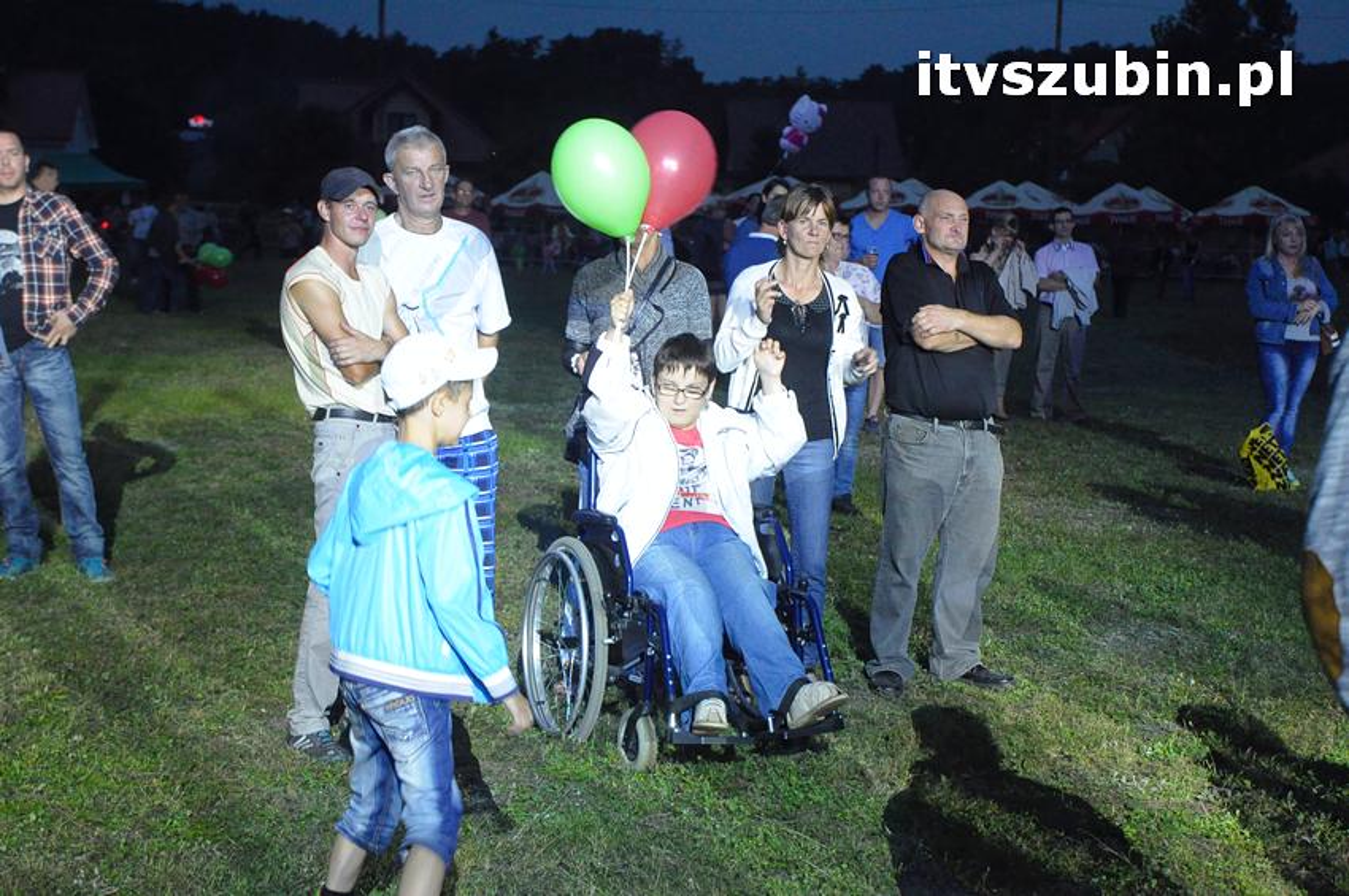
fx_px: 2246
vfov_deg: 22.6
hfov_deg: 33.4
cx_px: 674
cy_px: 448
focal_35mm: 60
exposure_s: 1/50
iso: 3200
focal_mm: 40
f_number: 4.2
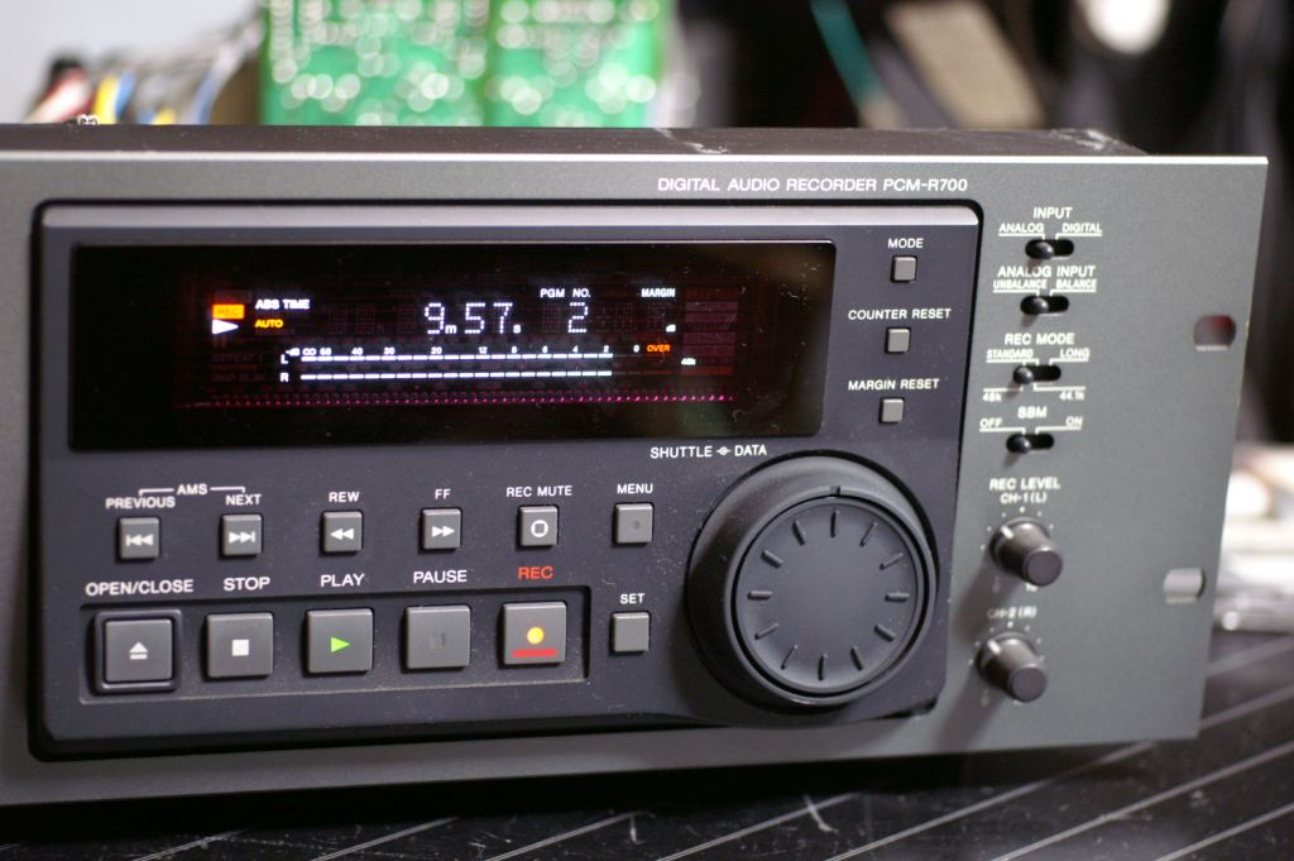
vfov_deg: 18.2
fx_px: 2694
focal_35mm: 75
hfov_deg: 27.0
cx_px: 647
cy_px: 430
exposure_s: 1/13
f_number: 2.8
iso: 800
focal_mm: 50
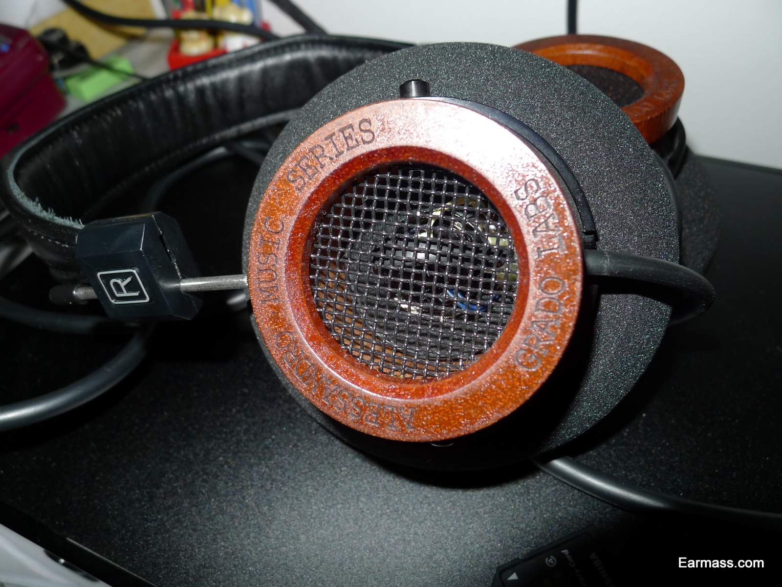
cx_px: 391
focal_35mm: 24
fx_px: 542
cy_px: 294
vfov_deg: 56.8
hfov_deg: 71.6
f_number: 2.8
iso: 80
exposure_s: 1/60
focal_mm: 5.1
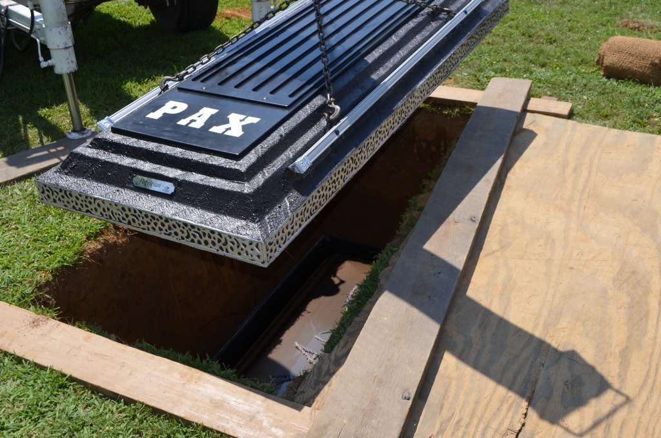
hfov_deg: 49.6
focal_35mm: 39
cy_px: 219
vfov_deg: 34.1
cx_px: 330
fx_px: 715
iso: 100
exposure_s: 1/200
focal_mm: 26
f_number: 9
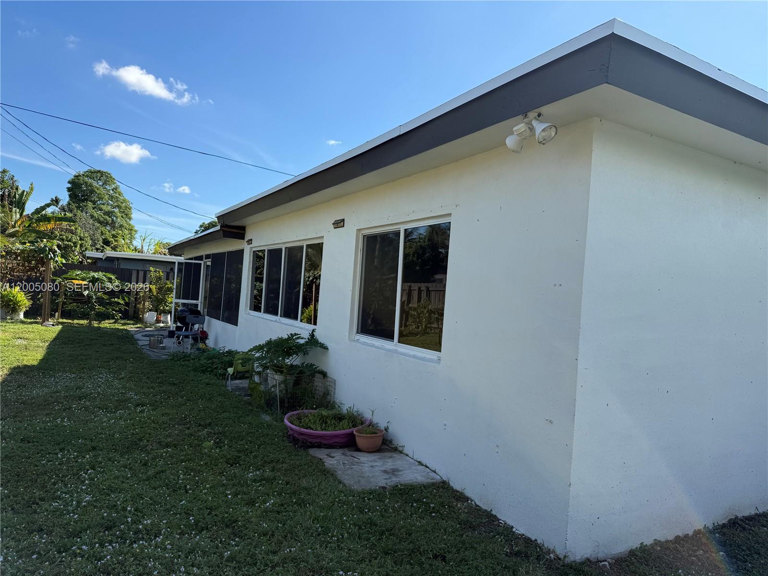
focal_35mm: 24
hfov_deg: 71.6
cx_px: 384
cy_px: 288
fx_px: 532
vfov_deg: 56.8
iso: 80
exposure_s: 1/3145
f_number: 1.78
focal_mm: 6.76
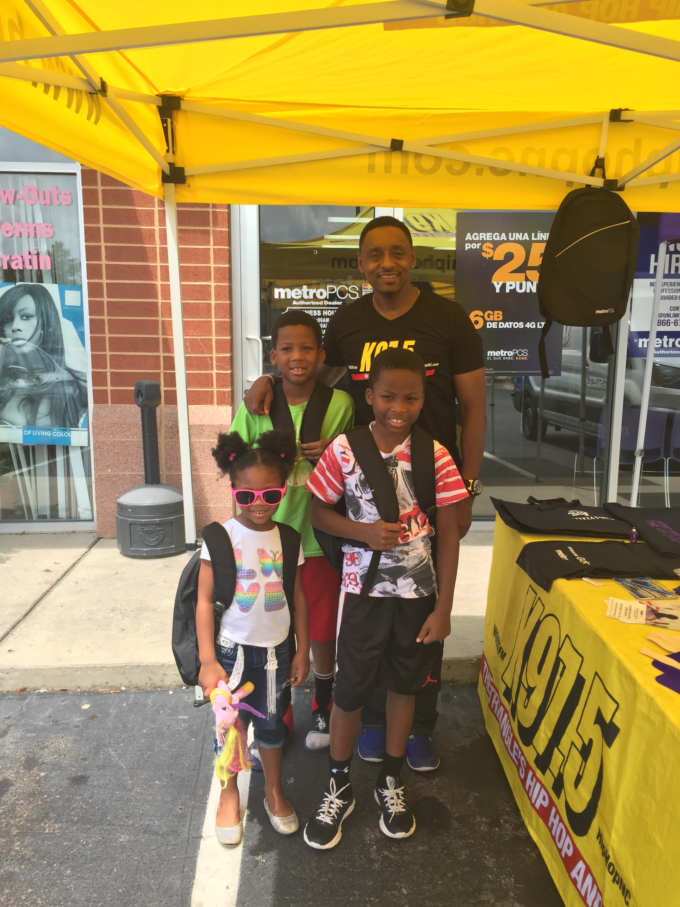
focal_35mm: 29
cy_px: 454
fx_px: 760
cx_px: 340
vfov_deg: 61.7
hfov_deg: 48.2
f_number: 2.2
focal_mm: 4.15
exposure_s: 1/824
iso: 32
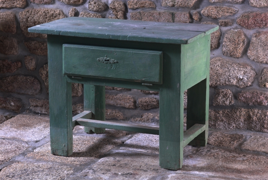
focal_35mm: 105
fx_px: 783
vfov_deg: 13.1
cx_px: 134
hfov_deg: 19.4
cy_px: 90
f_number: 11
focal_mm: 70
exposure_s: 1/50
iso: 100
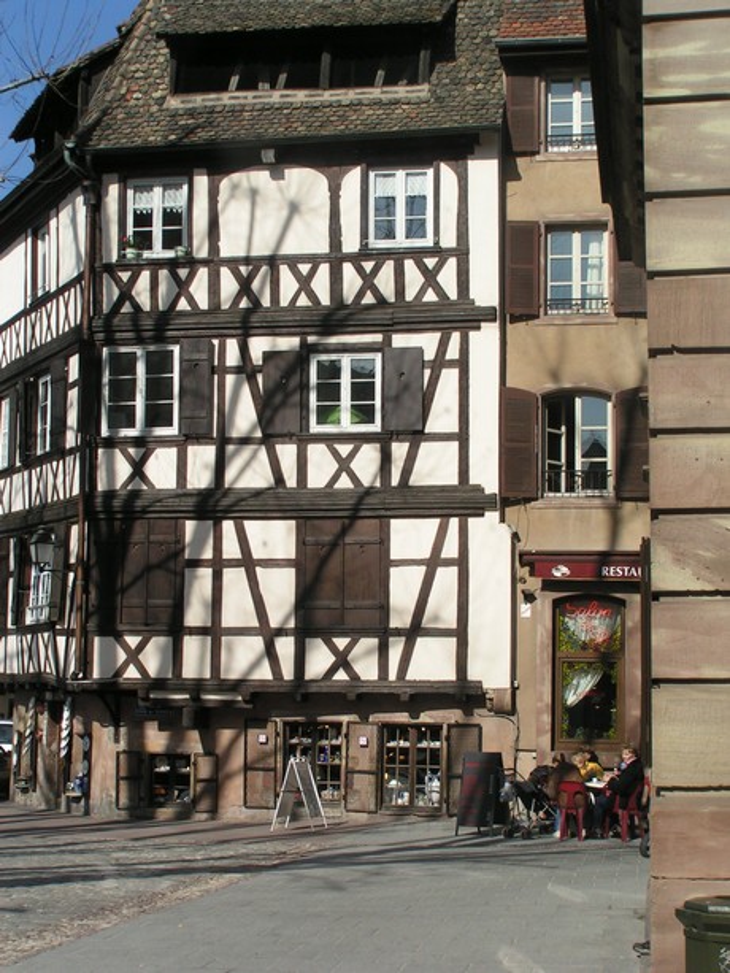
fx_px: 1602
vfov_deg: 33.8
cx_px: 365
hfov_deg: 25.7
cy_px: 486
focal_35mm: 57
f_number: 6.3
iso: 50
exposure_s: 1/400
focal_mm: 8.7
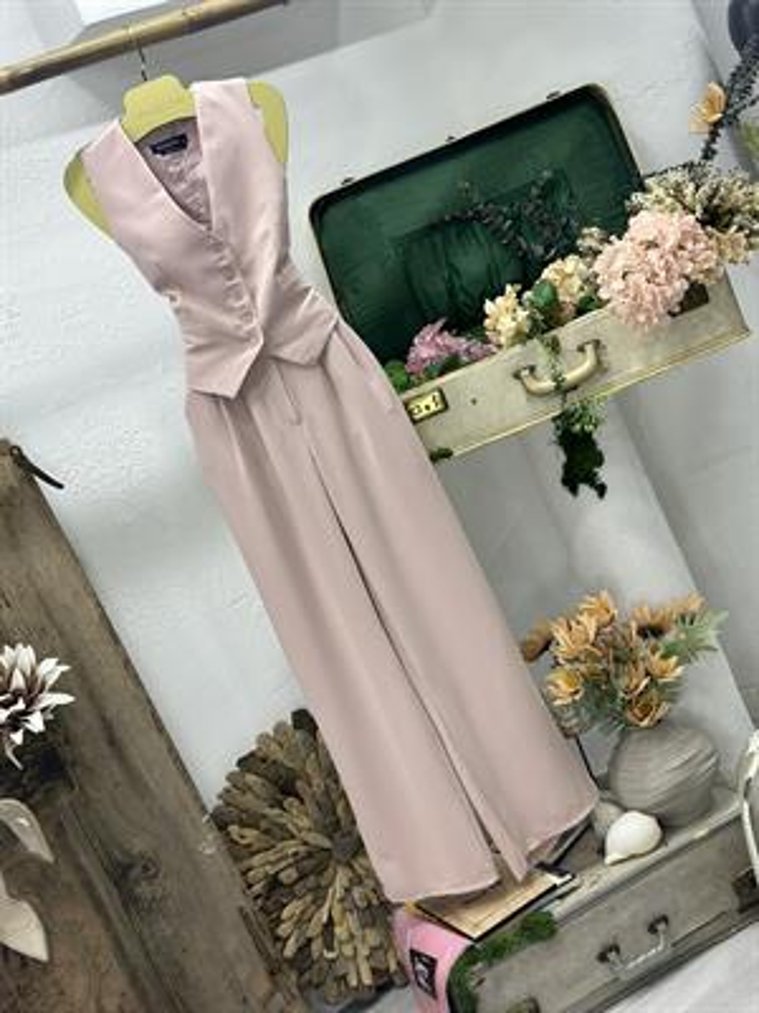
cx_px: 380
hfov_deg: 30.3
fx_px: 1403
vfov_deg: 39.7
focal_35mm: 48
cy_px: 506
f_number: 1.78
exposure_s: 1/100
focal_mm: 6.86
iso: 100
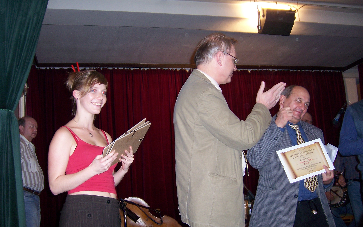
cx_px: 183
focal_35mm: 39
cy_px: 124
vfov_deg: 32.7
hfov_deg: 50.4
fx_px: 386
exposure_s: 1/60
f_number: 2.8
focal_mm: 6.2
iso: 125
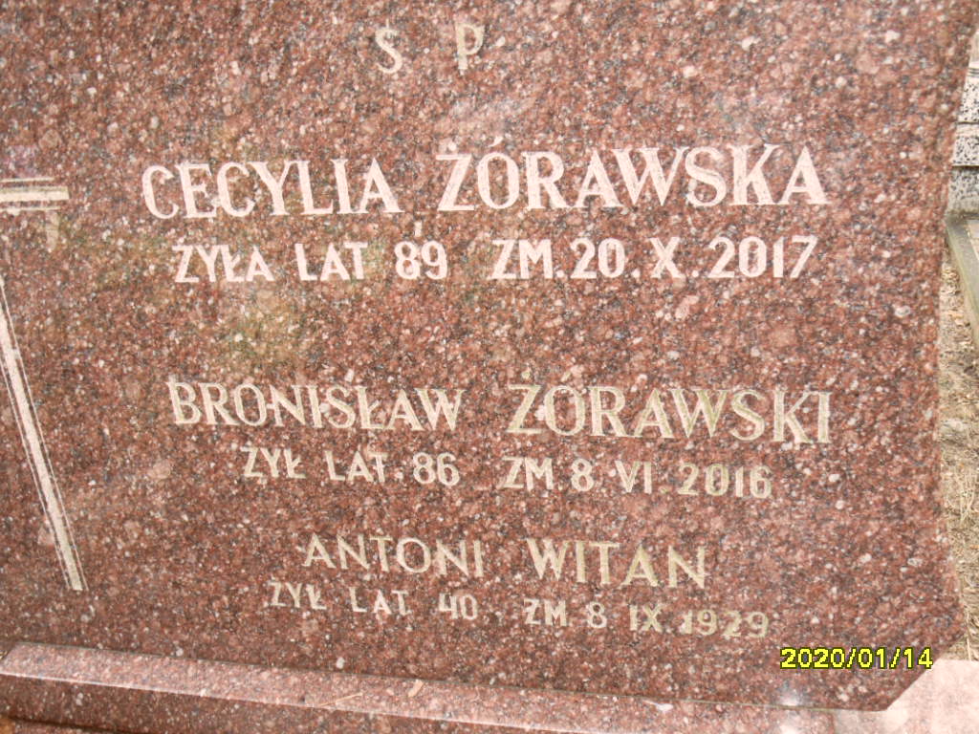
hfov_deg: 46.8
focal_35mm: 40
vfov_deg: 36.0
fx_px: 1131
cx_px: 490
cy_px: 367
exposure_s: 1/45
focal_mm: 6.5
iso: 200
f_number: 3.6
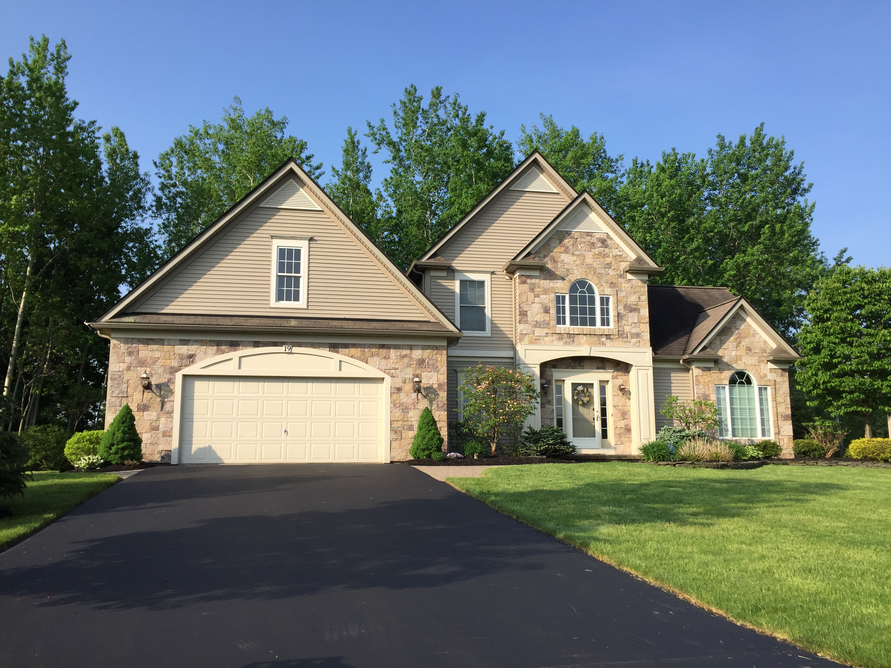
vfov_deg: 48.2
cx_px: 446
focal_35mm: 29
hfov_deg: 61.7
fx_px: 746
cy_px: 334
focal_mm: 4.15
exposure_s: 1/1163
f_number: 2.2
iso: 32
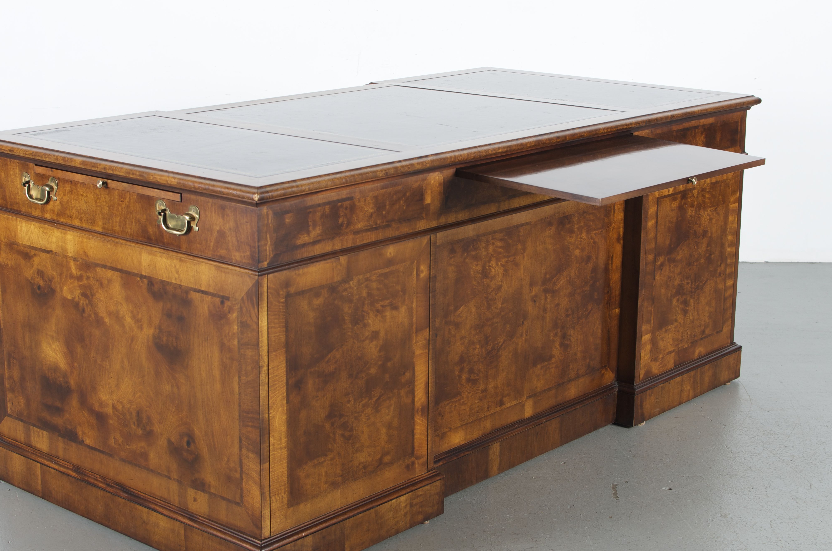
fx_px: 1490
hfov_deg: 31.2
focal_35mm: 65
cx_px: 378
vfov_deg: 20.9
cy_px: 258
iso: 100
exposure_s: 1/125
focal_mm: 35
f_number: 5.6
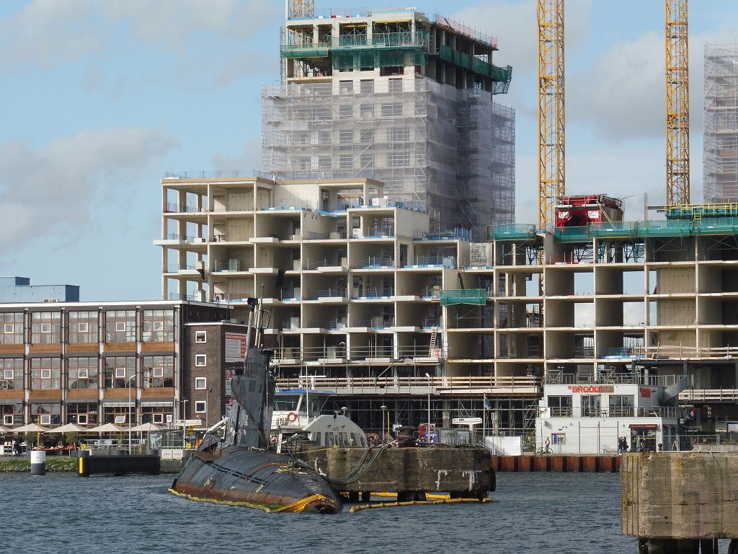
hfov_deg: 12.8
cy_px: 277
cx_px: 369
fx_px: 3283
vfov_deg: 9.6
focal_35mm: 154
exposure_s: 1/250
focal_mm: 27.6
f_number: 7.1
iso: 100
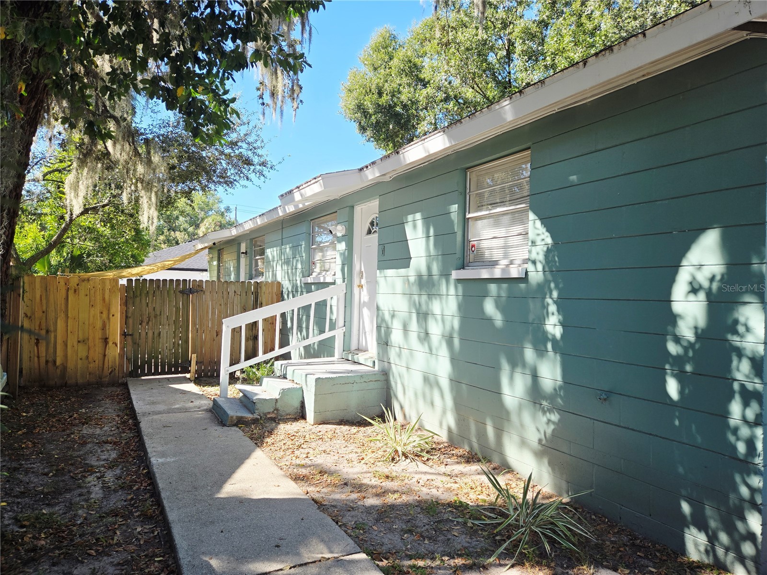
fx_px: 510
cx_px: 384
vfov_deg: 58.9
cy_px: 288
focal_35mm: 23
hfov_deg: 73.9
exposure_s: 1/726
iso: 25
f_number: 1.8
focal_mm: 5.4
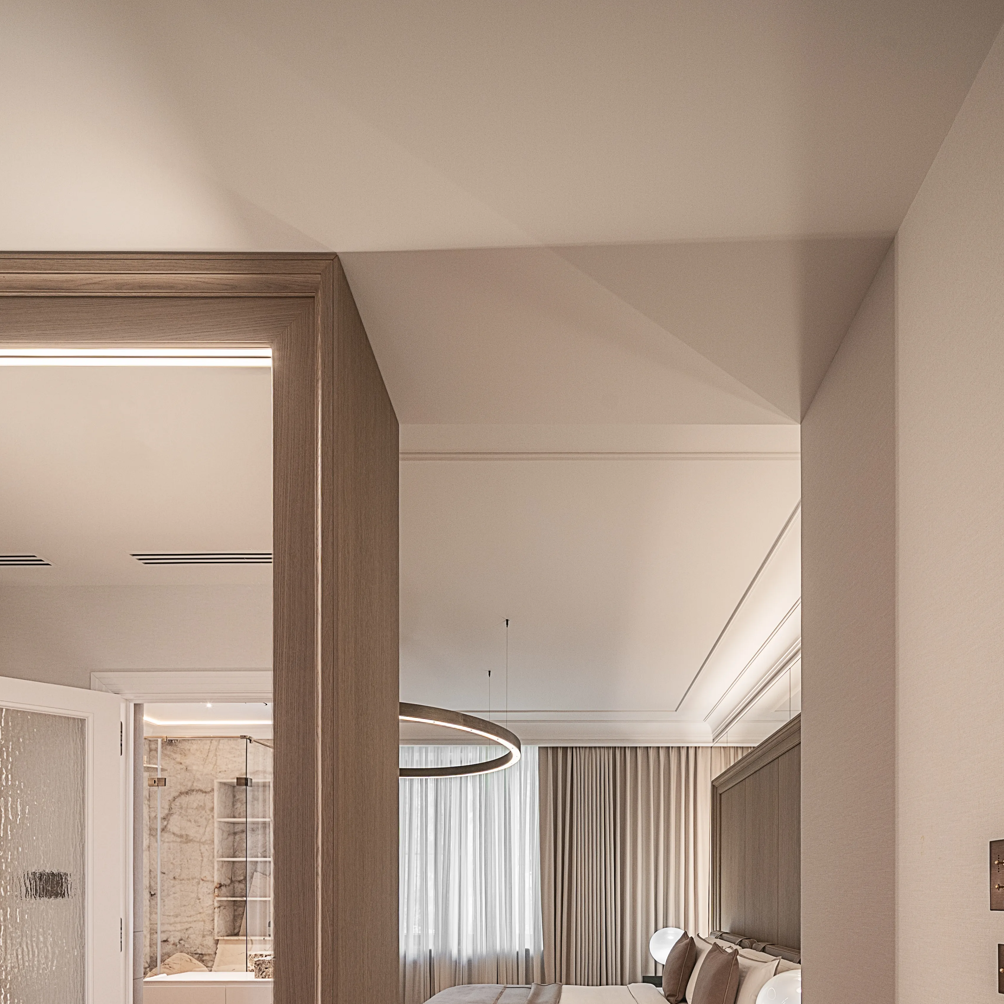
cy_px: 884
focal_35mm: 18
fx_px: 591
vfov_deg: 67.7
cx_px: 574
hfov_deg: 80.2
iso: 100
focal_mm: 12
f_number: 9
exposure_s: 1/8
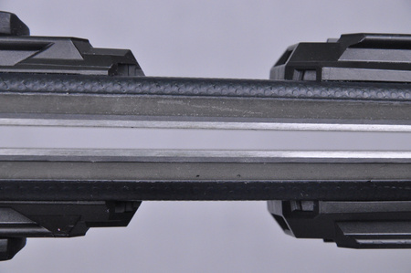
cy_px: 136
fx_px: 1796
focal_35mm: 158
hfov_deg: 13.1
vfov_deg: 8.7
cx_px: 206
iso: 3200
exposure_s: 1/125
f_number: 9.5
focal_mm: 105
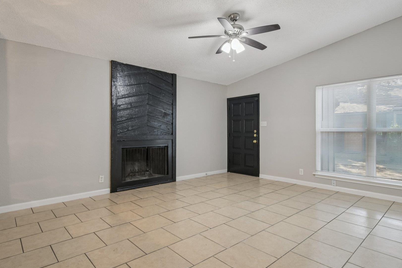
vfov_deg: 64.4
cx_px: 202
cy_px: 121
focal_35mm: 19
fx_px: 212
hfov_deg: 86.9
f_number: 8
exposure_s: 1/10
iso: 400
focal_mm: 10
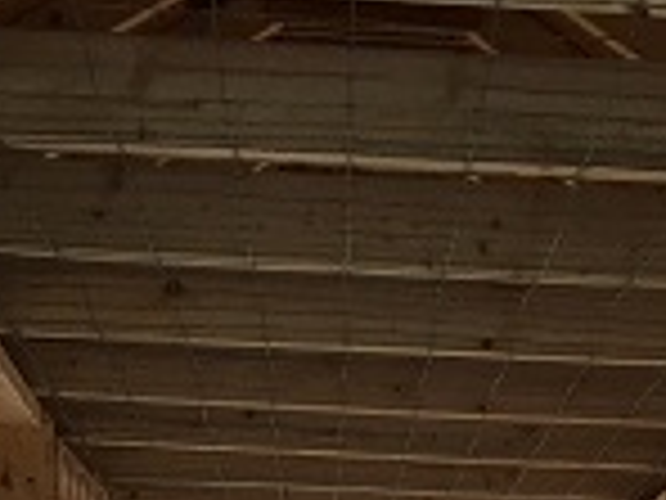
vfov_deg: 10.9
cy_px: 1261
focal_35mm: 111
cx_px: 457
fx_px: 2136
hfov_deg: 17.7
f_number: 2.2
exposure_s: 1/15
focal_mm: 4.15
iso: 32
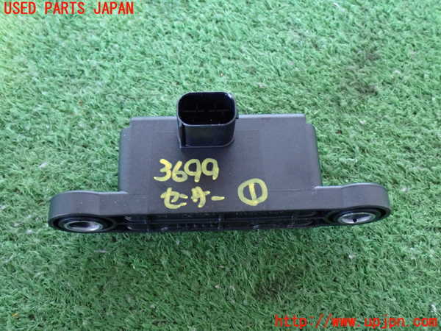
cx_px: 220
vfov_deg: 35.1
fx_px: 522
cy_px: 166
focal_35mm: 41
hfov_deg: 45.8
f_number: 2.8
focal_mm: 7.31
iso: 800
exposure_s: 1/15
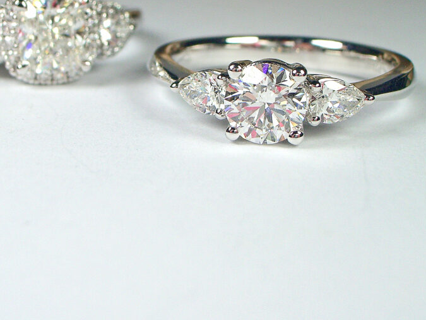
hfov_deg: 20.8
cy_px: 83
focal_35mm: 94
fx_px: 1157
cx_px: 182
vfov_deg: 15.7
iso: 80
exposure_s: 1/250
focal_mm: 10.2
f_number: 5.6
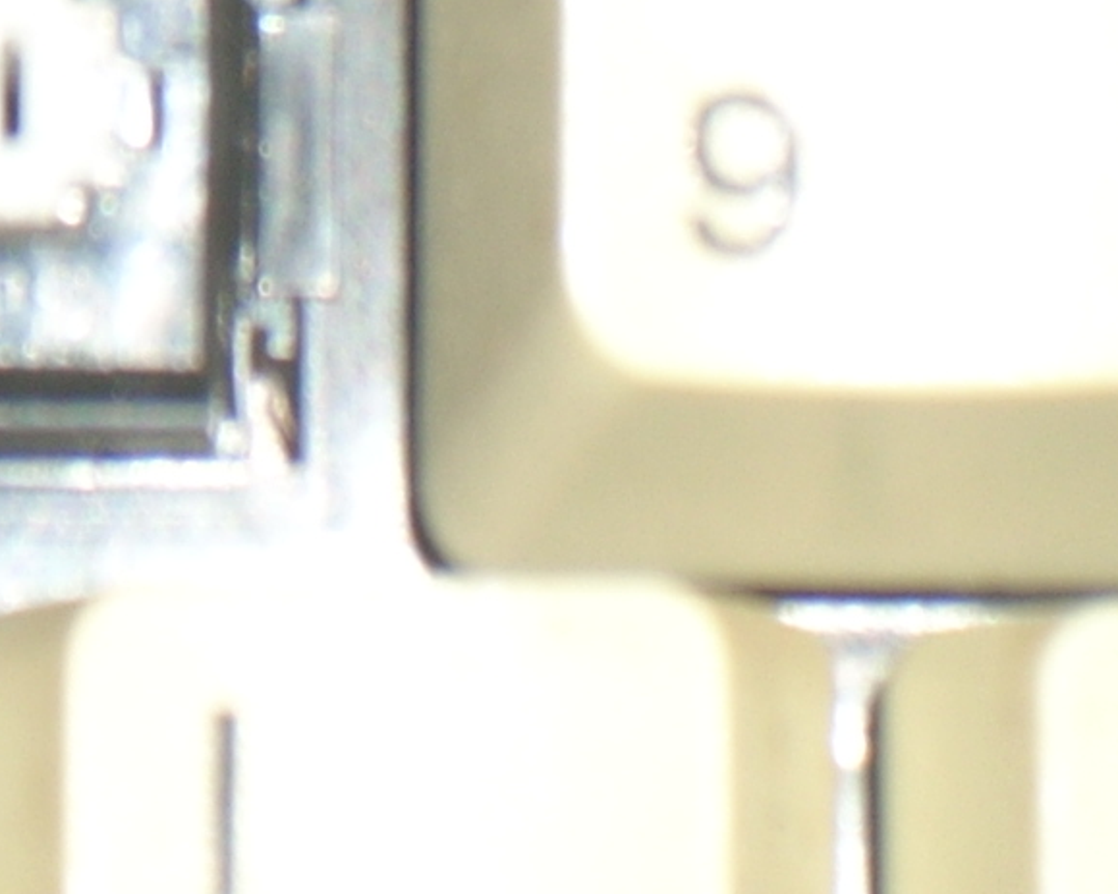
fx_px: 12902
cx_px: -151
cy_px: -527
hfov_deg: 4.9
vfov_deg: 3.9
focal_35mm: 390
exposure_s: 1/60
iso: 64
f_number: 5.2
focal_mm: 18.6
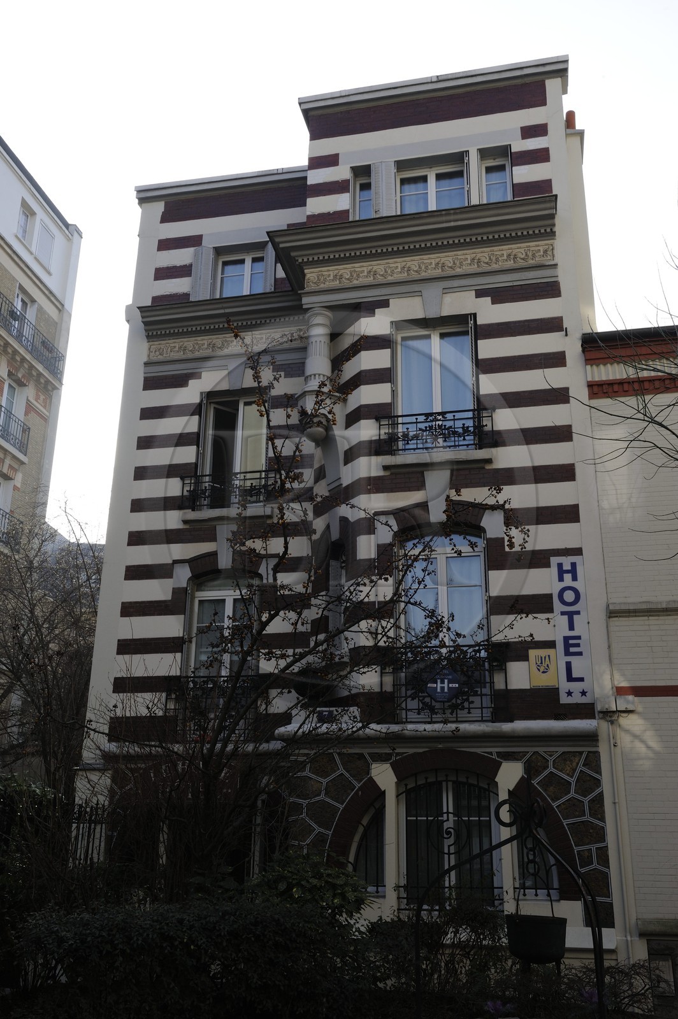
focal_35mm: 34
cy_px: 510
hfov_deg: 38.8
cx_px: 339
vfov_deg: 55.8
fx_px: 962
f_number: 13
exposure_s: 1/125
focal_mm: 34
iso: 400
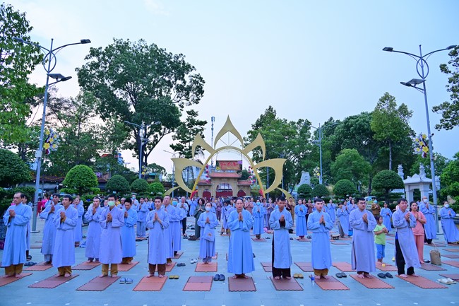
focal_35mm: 24
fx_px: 306
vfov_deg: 53.1
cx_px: 230
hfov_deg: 73.8
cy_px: 153
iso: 640
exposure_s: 1/100
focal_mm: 24
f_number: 5
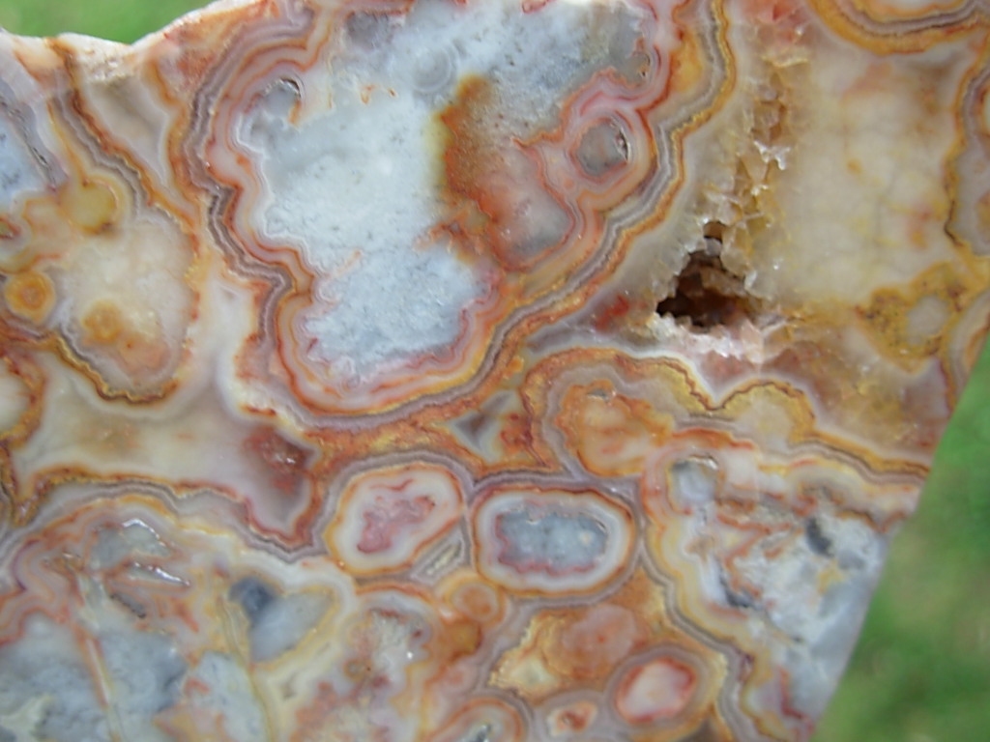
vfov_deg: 37.7
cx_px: 495
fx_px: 1087
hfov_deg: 49.0
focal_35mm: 38
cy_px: 371
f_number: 2.9
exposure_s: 1/32.9
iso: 50
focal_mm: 6.3
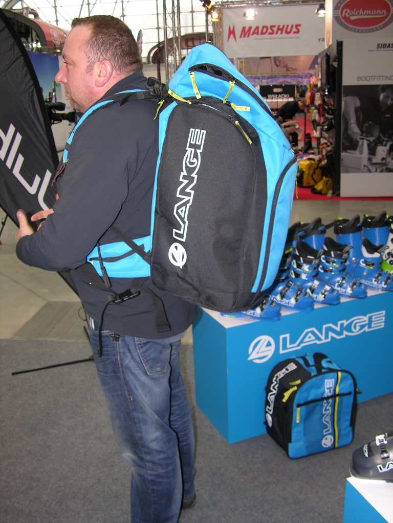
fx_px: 545
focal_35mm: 36
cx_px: 196
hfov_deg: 39.7
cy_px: 262
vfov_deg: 51.4
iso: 50
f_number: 2.8
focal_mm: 9.2
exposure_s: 1/52.3
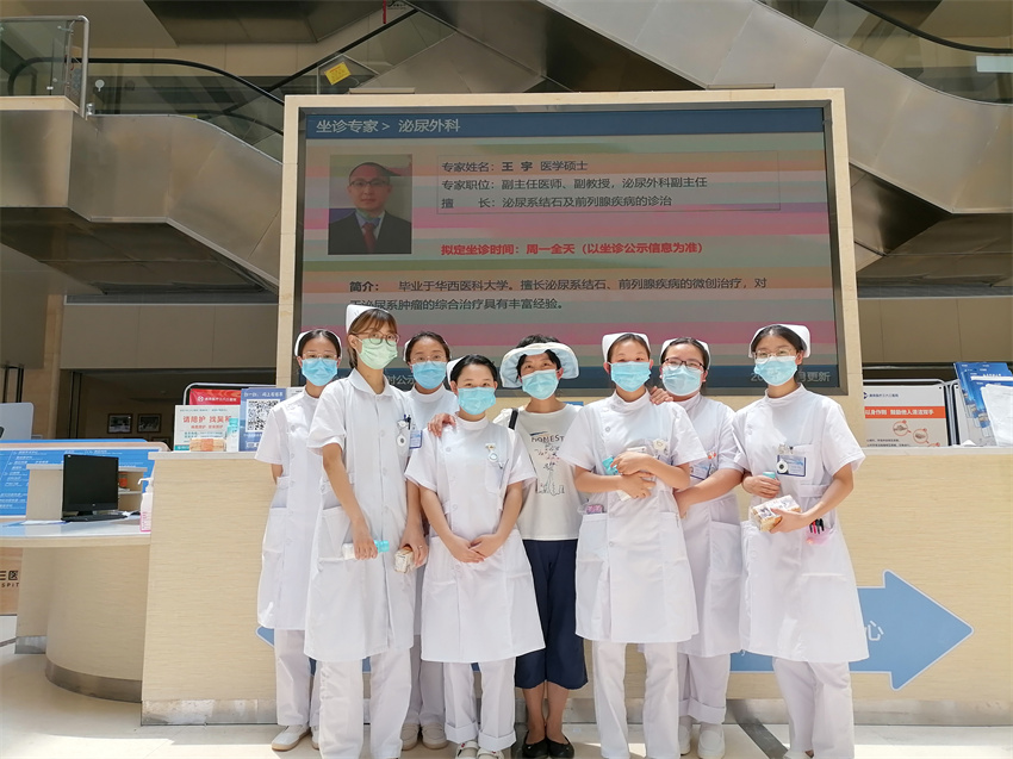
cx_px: 506
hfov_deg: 67.3
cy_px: 380
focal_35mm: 26
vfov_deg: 53.0
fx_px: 761
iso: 50
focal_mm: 5.4
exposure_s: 1/308
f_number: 1.8
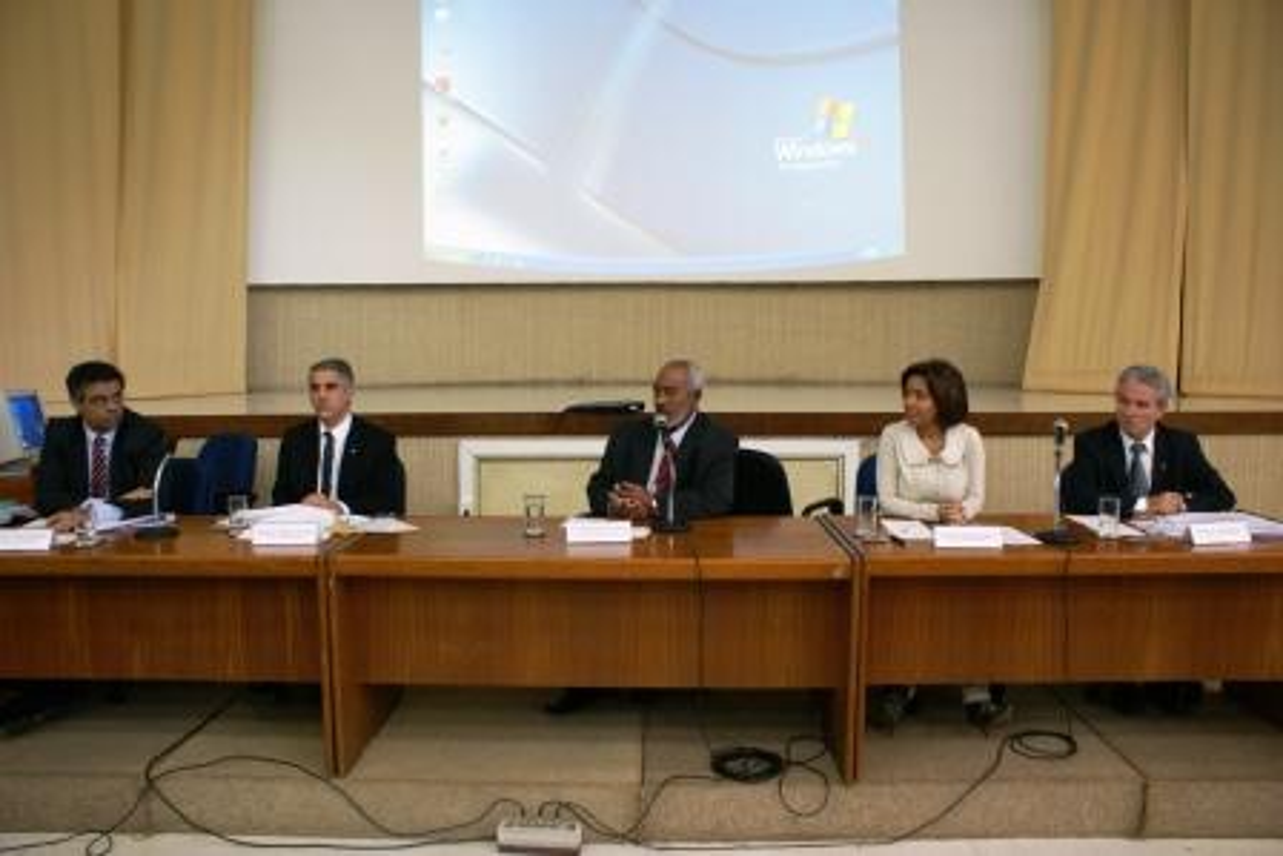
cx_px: 642
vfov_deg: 48.0
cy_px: 428
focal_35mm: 27
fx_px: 963
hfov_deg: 67.4
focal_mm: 18
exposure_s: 1/30
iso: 400
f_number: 3.5
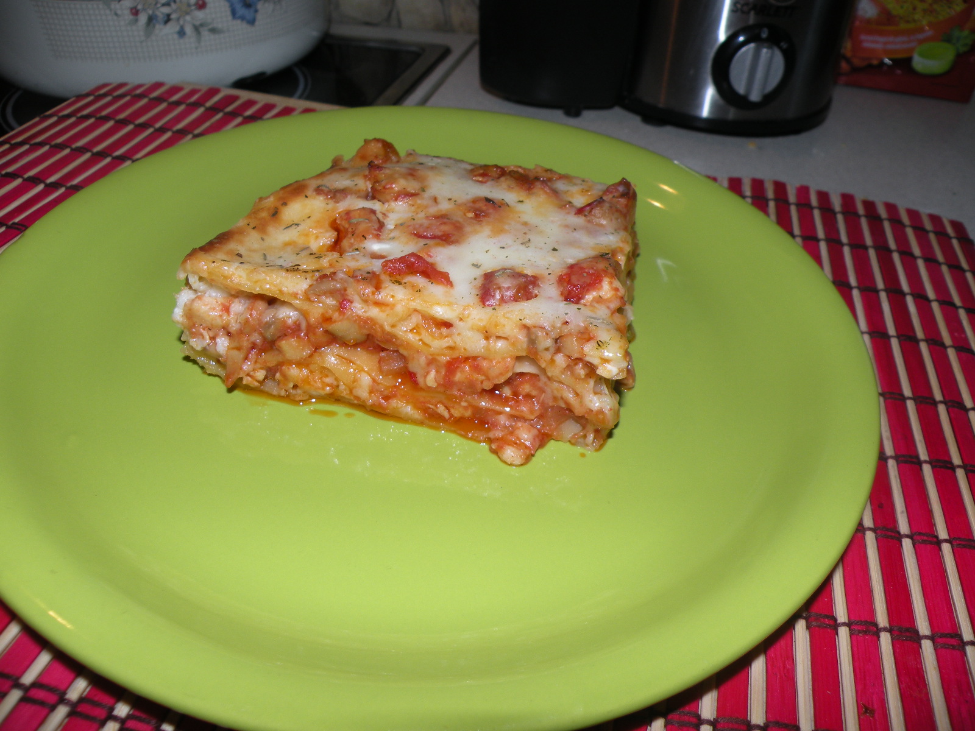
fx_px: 760
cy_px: 366
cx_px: 488
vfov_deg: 51.4
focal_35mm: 27
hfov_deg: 65.3
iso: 64
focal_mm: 4.7
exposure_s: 1/60
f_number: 2.8
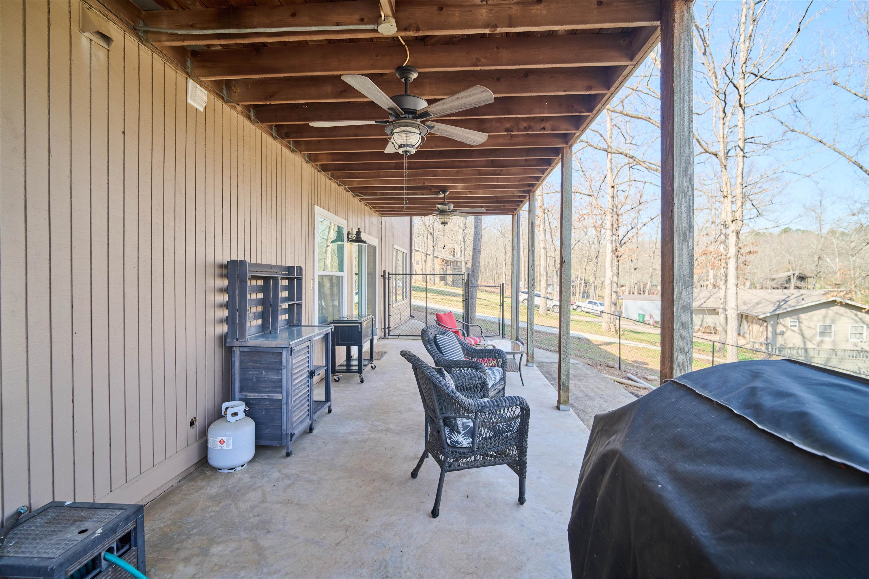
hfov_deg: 96.7
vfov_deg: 73.7
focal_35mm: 16
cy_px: 290
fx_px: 386
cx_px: 434
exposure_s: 1/200
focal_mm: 16
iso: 500
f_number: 3.5
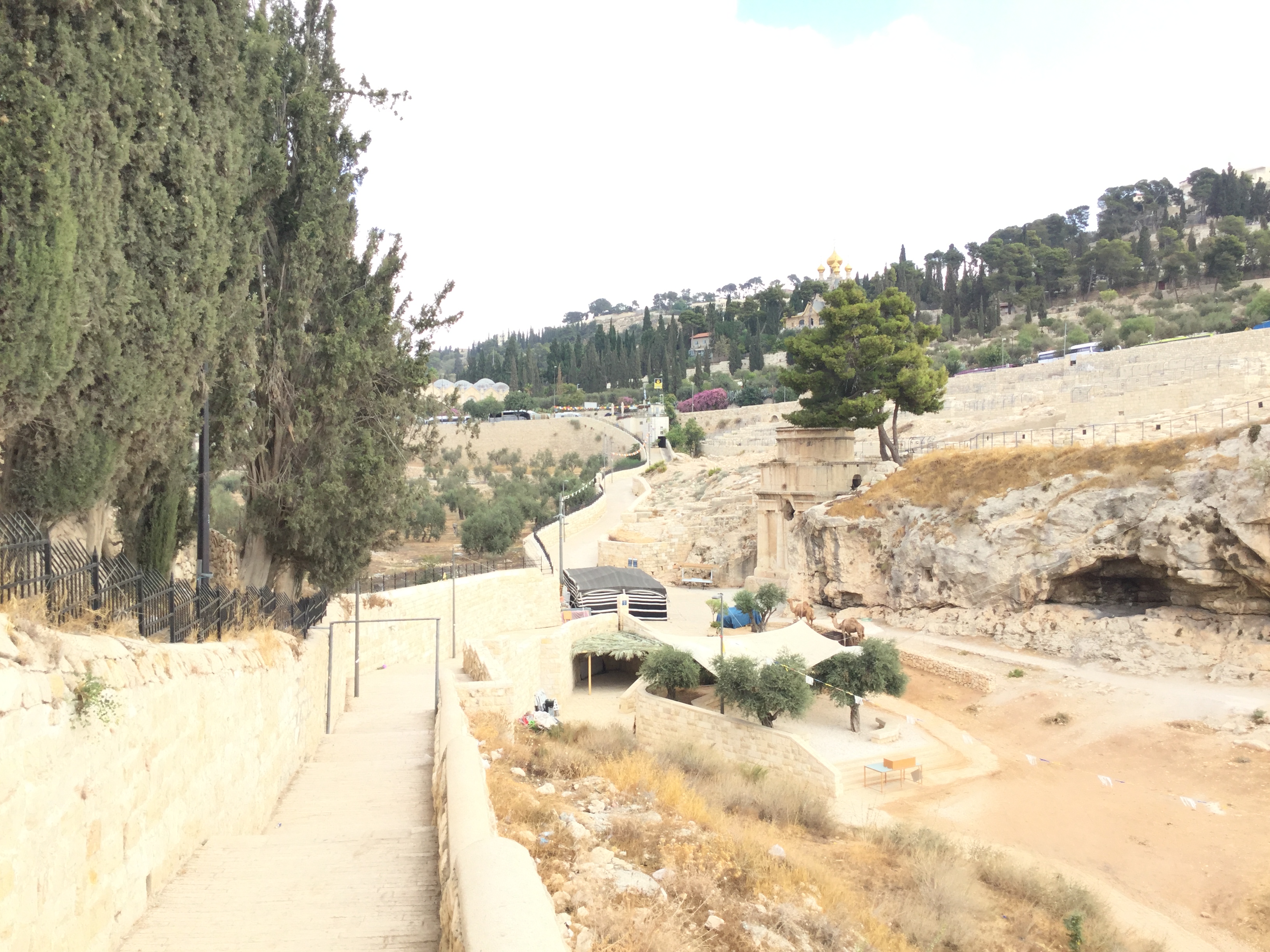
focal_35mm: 31
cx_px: 635
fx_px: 1137
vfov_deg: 45.4
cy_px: 476
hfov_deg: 58.4
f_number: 2.4
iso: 25
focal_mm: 3.3
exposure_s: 1/276
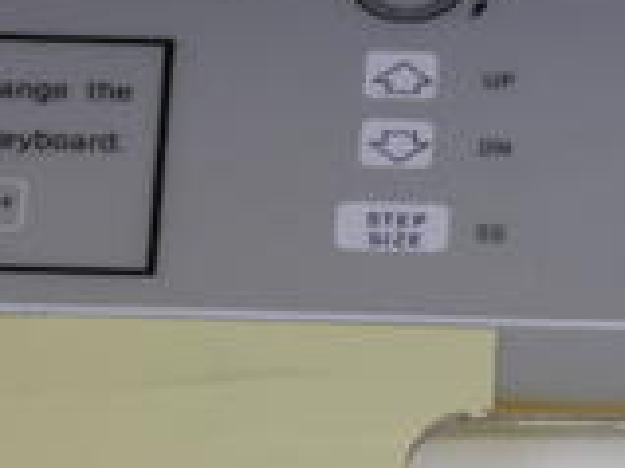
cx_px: 47
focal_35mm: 705
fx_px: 12719
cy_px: 437
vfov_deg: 2.1
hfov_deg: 2.8
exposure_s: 1/4
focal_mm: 140
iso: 800
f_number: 22
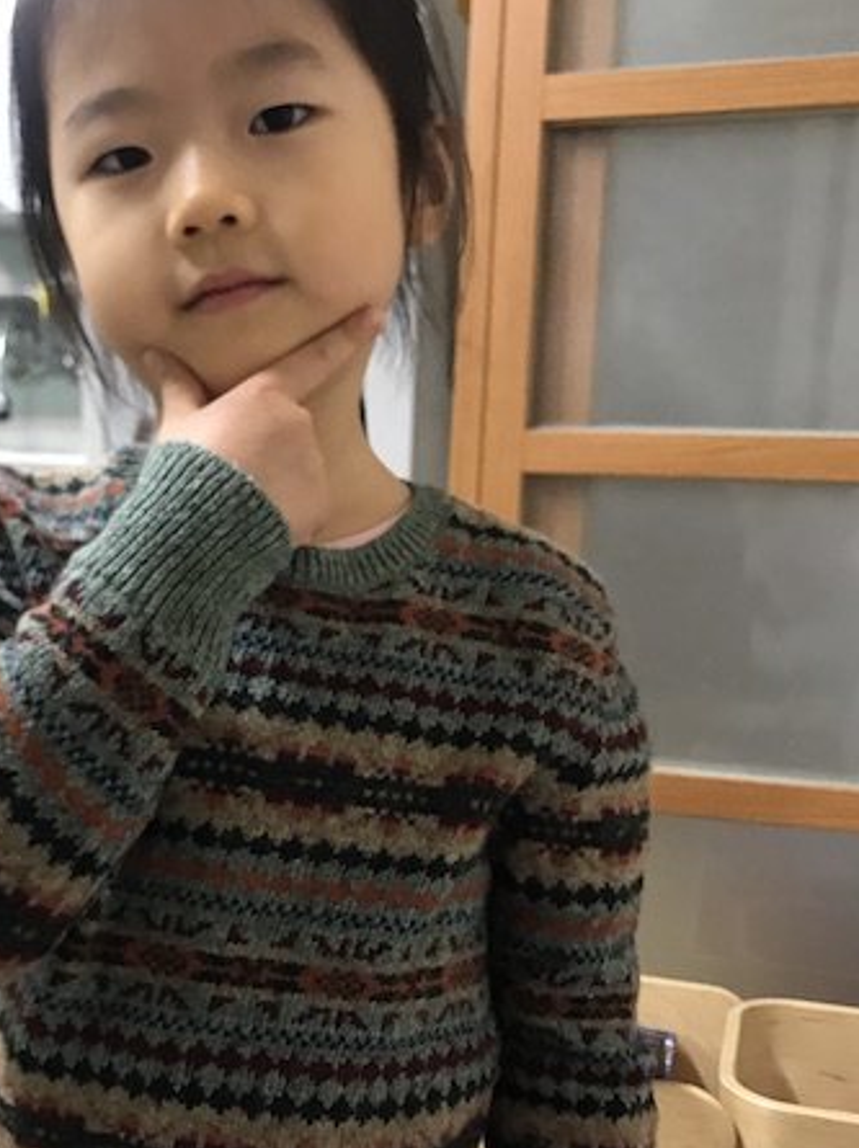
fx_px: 1392
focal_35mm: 42
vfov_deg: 44.4
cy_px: 729
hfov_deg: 33.7
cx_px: 232
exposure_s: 1/15
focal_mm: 3.99
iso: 64
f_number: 1.8
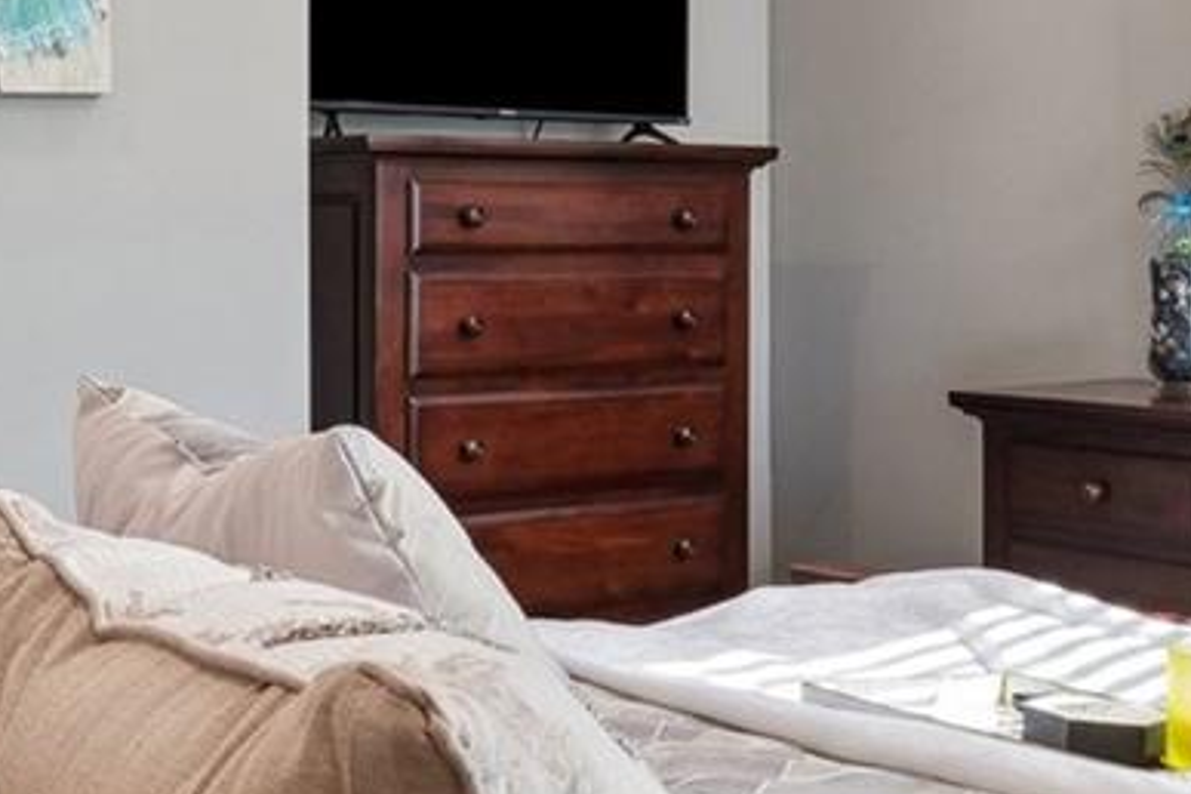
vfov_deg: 21.7
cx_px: 816
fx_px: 2051
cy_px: 209
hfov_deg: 32.1
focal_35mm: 62
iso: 400
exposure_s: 1/30
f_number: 8
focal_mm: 15
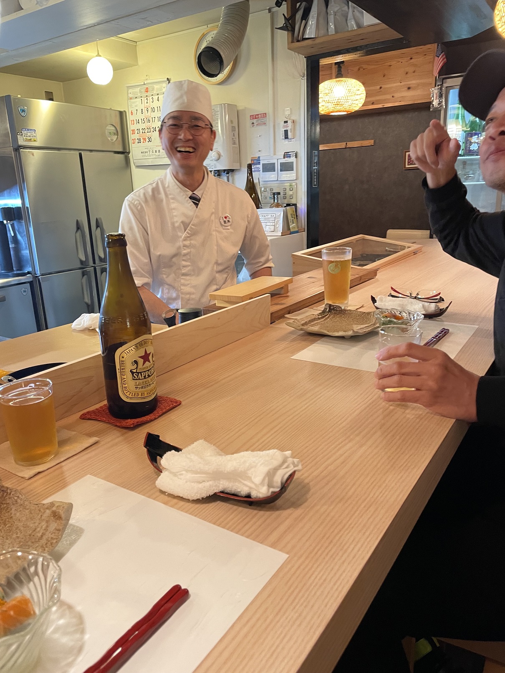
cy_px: 336
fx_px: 506
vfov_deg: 67.3
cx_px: 252
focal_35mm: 26
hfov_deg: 53.1
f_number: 1.6
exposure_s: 1/50
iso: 250
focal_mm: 4.2
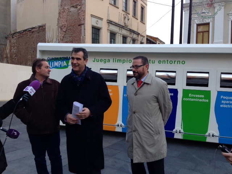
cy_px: 87
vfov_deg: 42.9
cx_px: 116
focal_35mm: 33
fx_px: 221
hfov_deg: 55.4
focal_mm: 4.12
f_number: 2.4
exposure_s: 1/40
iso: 50
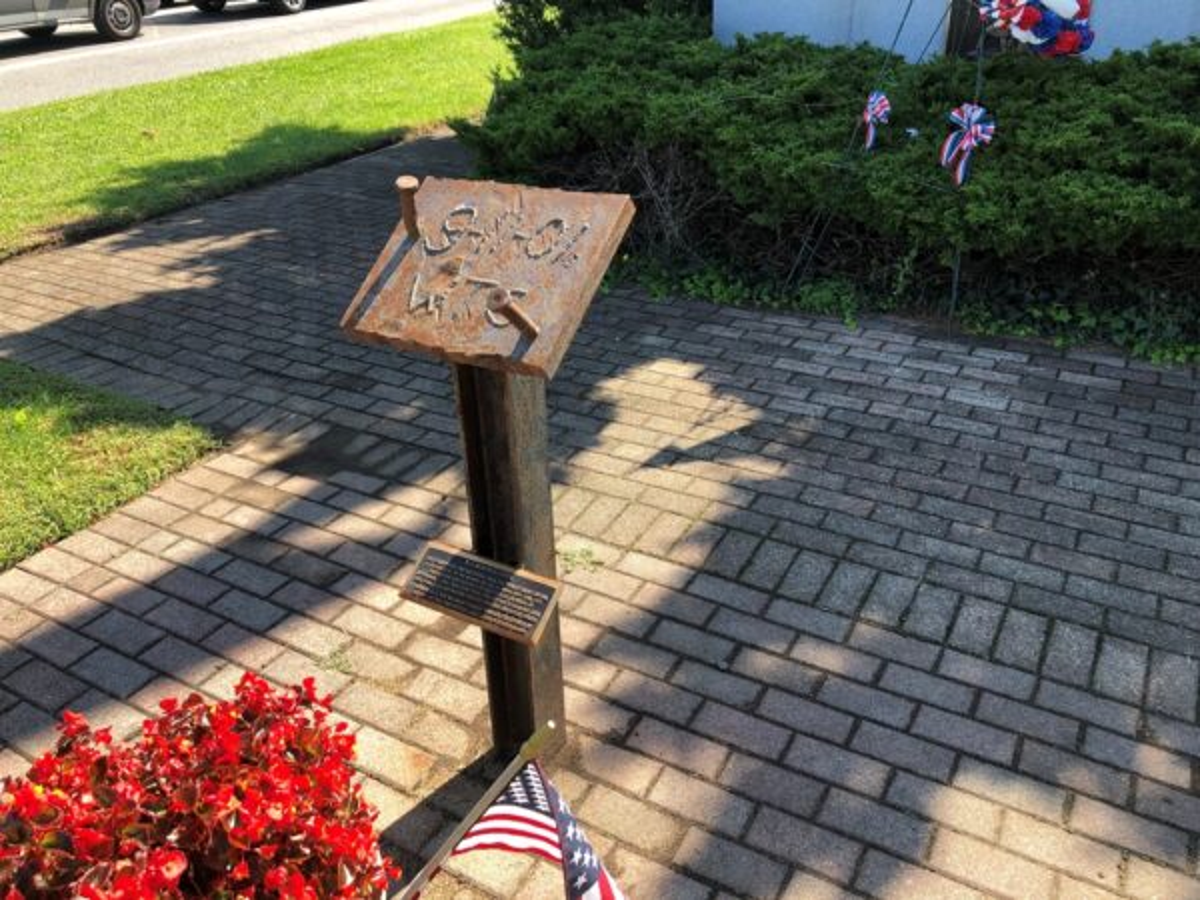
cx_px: 600
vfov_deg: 49.7
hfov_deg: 63.4
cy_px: 450
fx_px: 971
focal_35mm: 28
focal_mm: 3.99
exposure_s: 1/408
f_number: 1.8
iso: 20
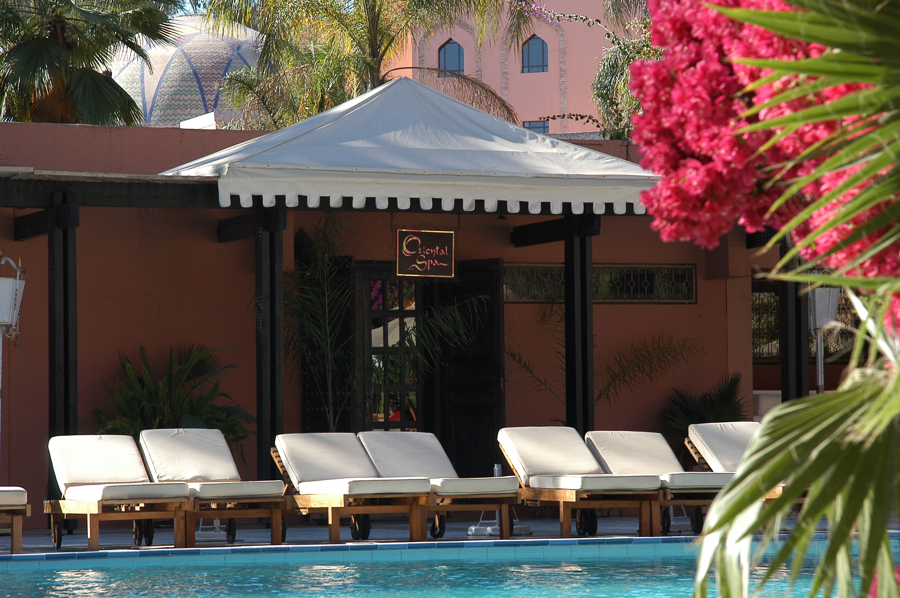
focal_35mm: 128
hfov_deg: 16.1
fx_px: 3185
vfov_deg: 10.7
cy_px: 299
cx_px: 450
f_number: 7.1
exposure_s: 1/200
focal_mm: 85
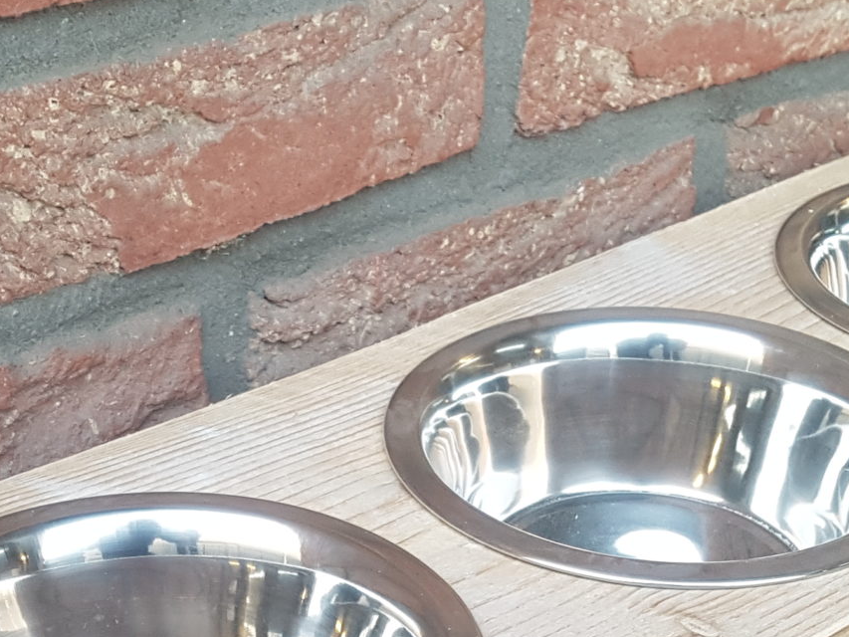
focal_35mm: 78
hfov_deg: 25.0
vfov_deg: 18.3
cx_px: 379
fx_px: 1913
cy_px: 680
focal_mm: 4.2
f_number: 1.7
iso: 100
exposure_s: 1/50
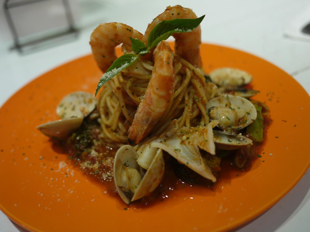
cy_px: 116
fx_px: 358
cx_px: 155
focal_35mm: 40
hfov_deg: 46.8
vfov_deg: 36.0
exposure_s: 1/80
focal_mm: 20
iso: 160
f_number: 1.7
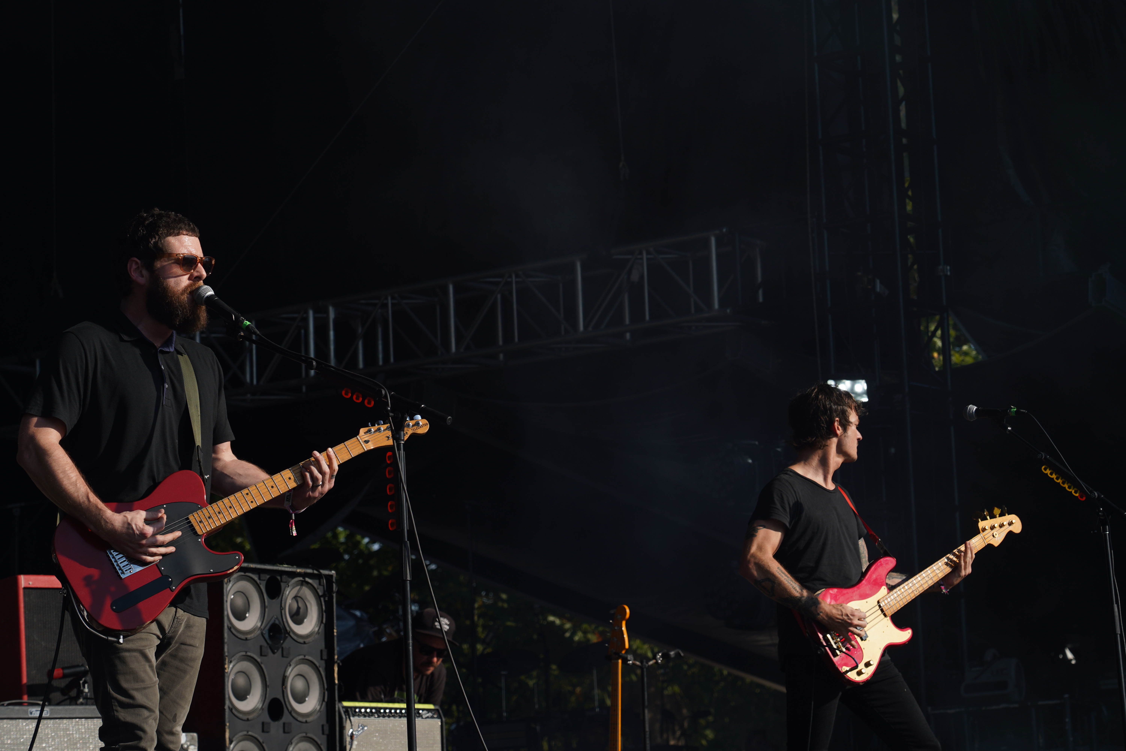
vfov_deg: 13.0
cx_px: 563
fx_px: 3284
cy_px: 376
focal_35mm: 105
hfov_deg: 19.5
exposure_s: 1/500
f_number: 8
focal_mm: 105
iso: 100
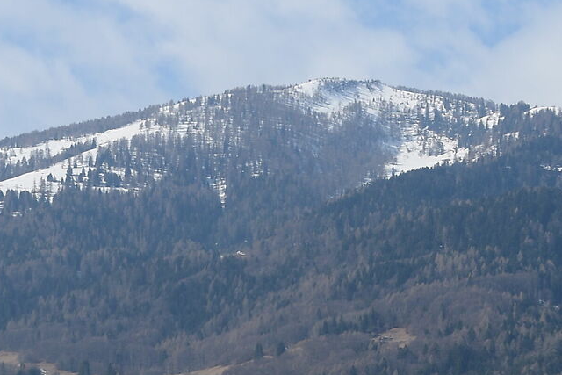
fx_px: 2810
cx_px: 369
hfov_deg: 11.4
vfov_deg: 7.5
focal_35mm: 180
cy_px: 532
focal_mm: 32
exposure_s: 1/200
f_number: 10
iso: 100
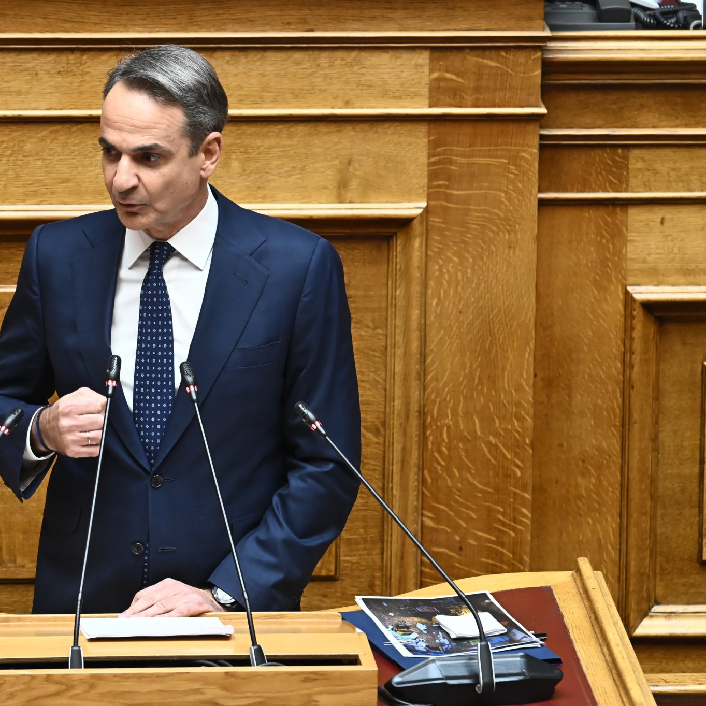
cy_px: 353
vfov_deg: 3.9
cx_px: 192
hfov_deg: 3.9
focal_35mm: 447
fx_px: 10314
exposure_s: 1/200
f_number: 6
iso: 4000
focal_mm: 350
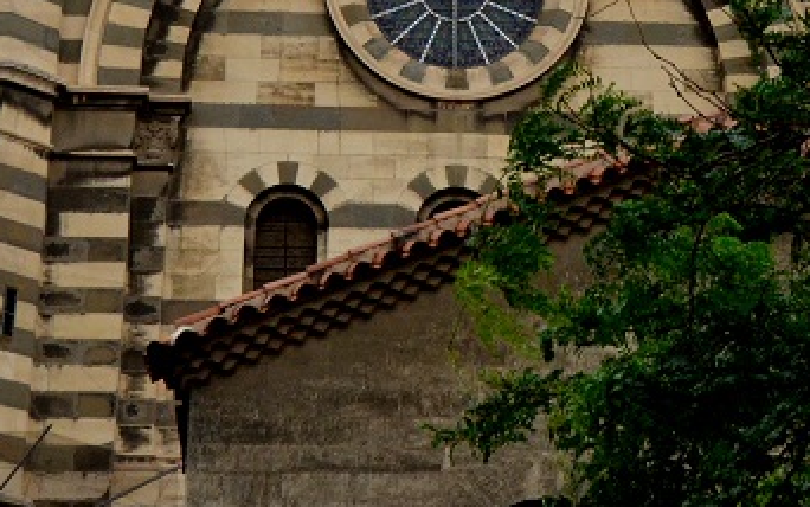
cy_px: -169
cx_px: 532
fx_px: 2363
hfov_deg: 19.4
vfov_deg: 11.9
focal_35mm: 107
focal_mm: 24
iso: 1100
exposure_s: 1/8000
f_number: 4.5
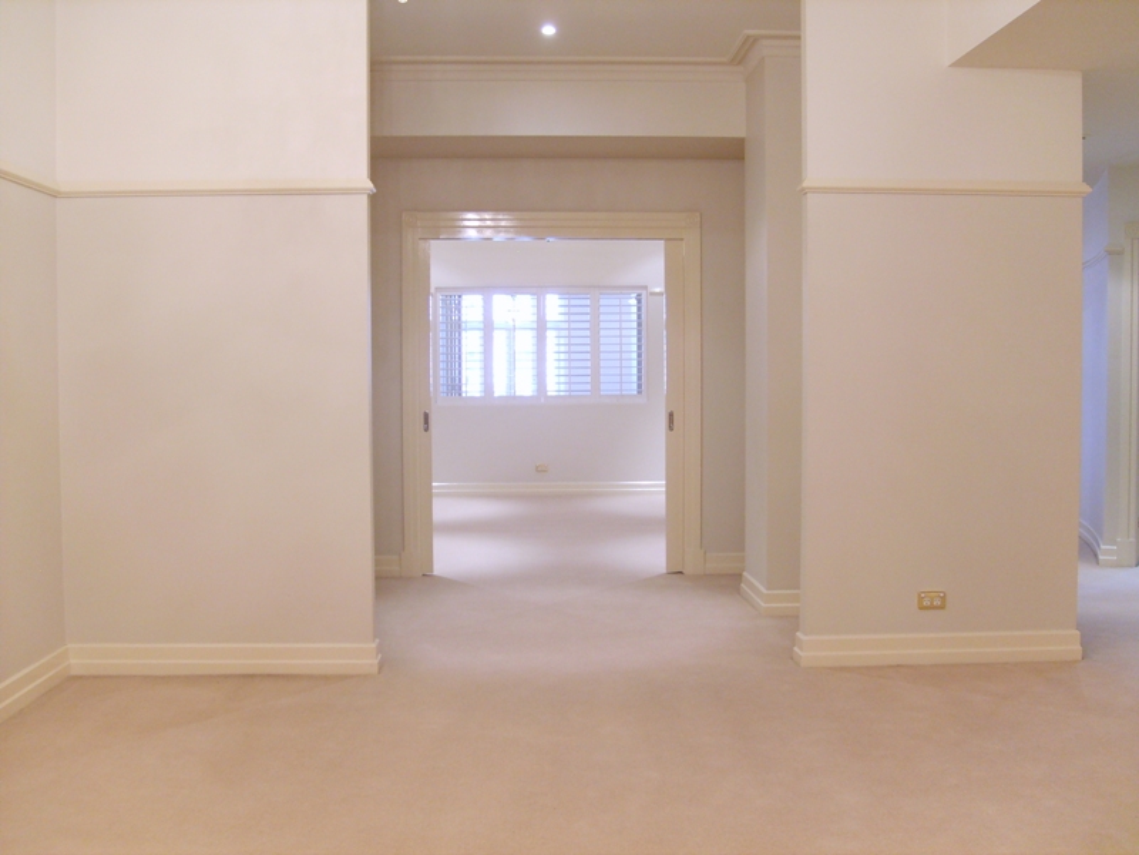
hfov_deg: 52.6
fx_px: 1152
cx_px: 570
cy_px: 428
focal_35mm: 35
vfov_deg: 40.7
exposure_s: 1/8
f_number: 2.8
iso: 139
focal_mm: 5.8
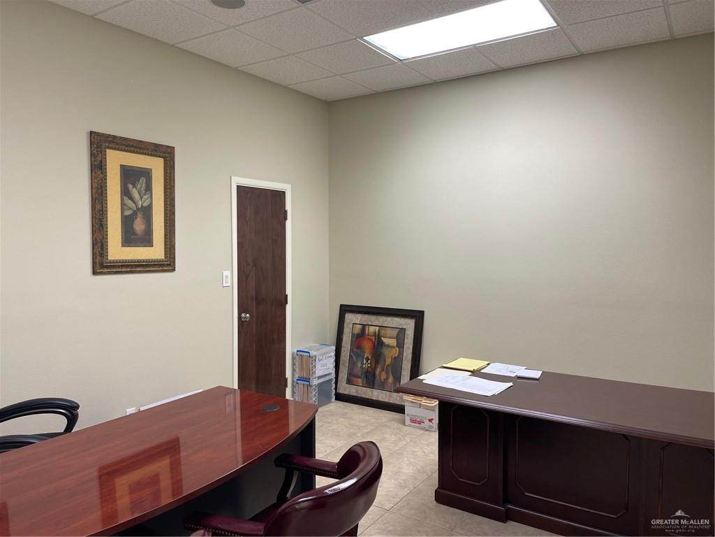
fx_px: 537
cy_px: 268
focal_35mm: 26
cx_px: 358
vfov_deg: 53.1
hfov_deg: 67.3
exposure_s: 1/60
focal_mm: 5.1
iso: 80
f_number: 1.6
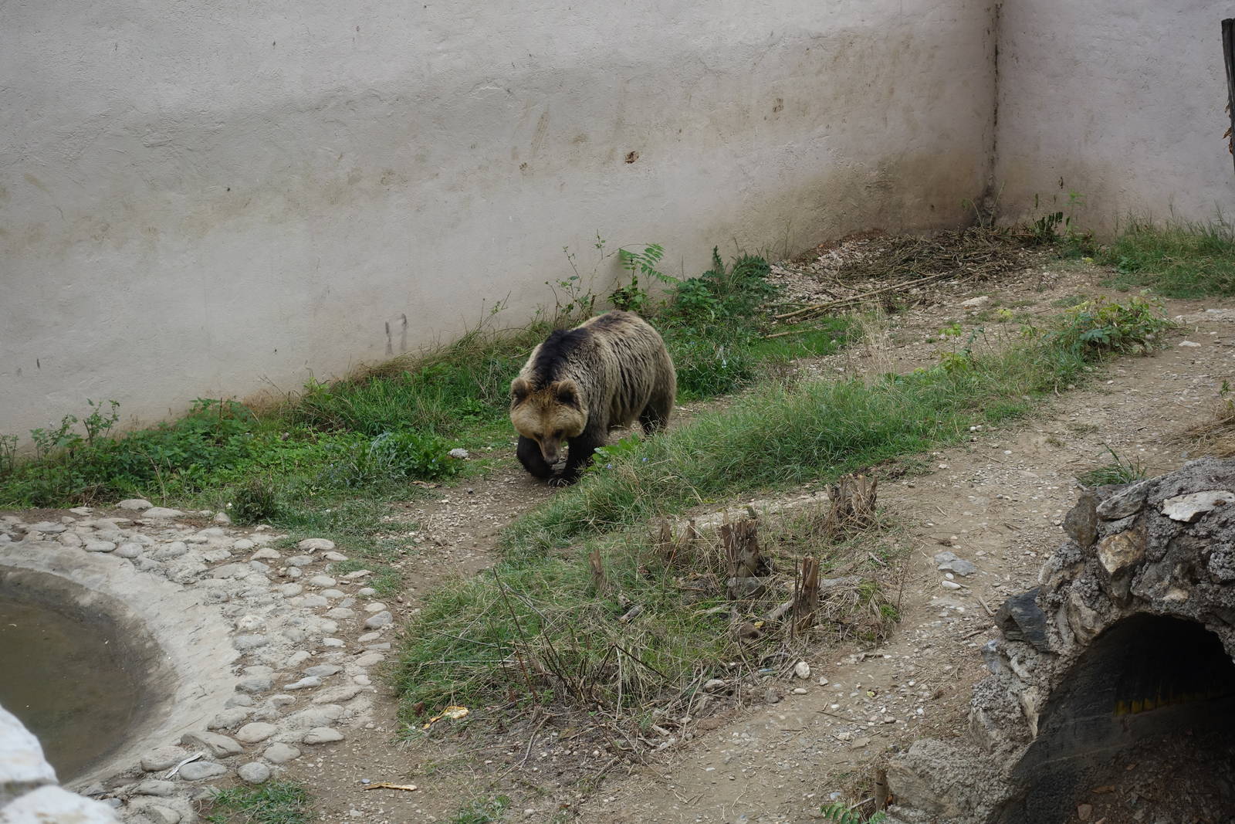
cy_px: 412
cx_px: 618
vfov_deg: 19.5
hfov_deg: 28.8
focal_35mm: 70
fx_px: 2401
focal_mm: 25.7
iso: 125
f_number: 4
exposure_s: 1/200
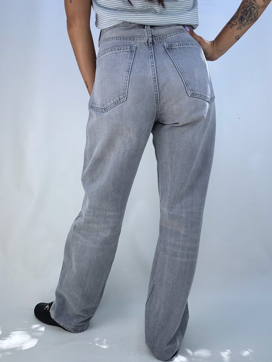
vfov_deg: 71.6
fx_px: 251
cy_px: 181
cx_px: 136
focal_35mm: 24
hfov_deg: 56.8
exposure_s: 1/999
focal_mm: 6.86
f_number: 1.78
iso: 80
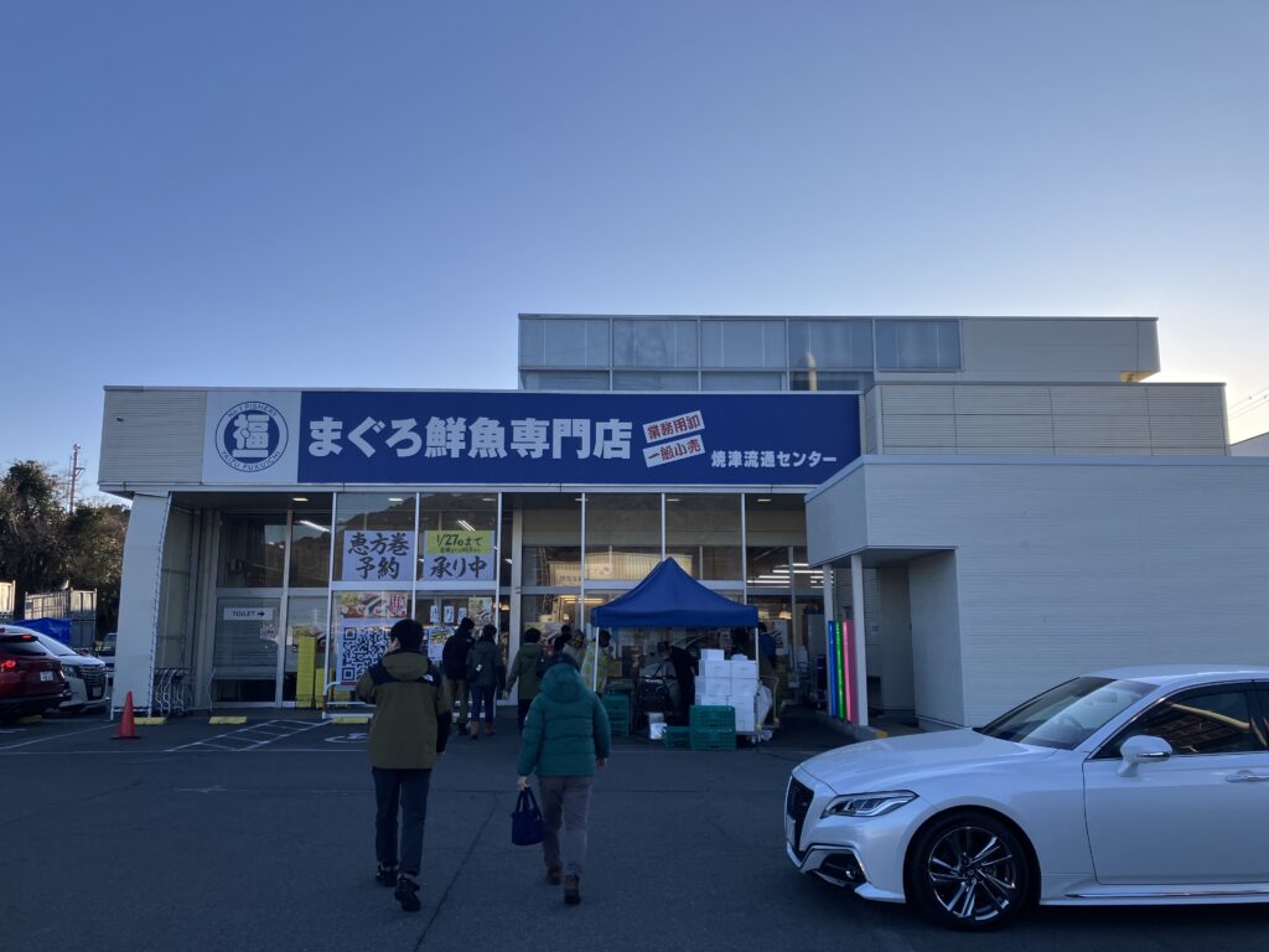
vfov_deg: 49.7
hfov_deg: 63.4
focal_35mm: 28
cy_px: 476
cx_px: 634
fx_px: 1026
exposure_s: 1/1080
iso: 32
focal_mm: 3.99
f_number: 1.8
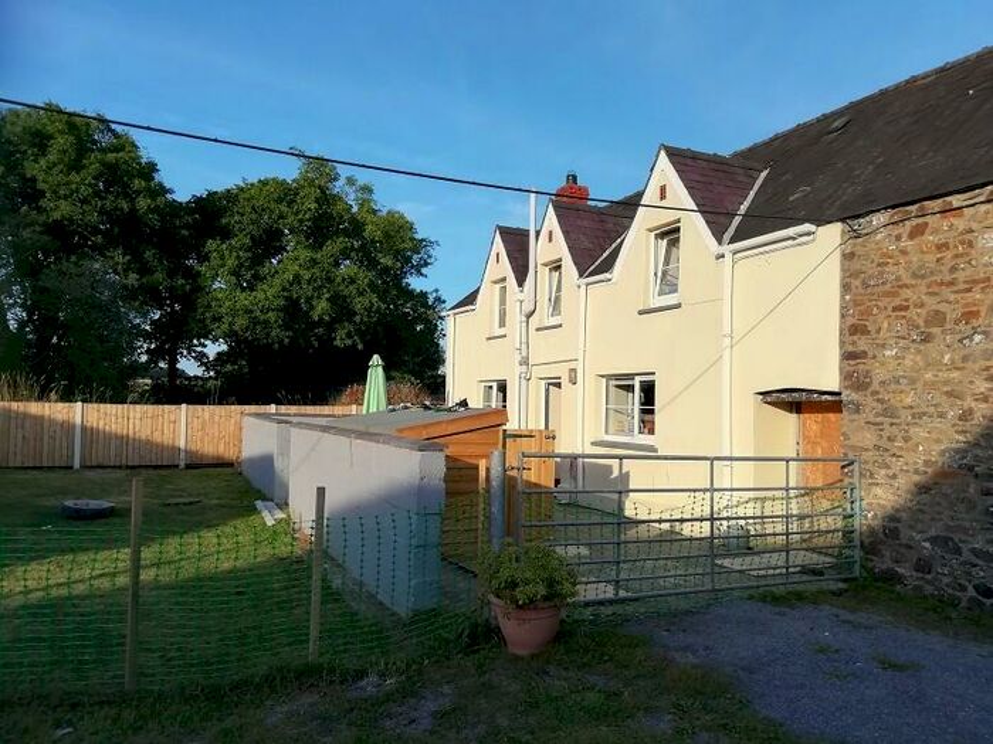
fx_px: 746
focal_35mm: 26
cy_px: 372
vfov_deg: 53.1
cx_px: 496
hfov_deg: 67.3
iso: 50
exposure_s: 1/847
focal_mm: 3.21
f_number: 2.2
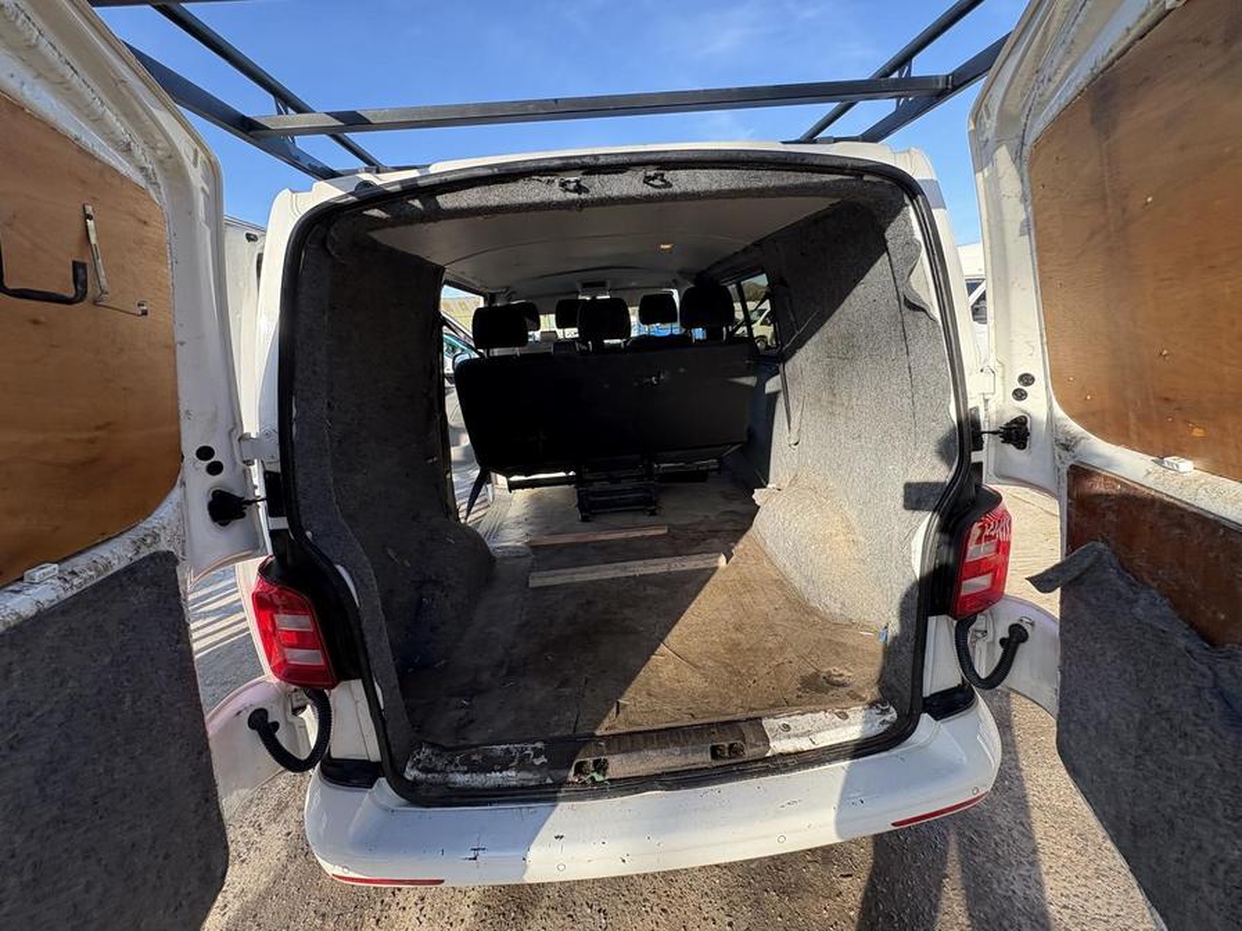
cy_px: 466
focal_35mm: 14
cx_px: 621
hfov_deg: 102.1
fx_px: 502
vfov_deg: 85.7
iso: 64
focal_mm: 2.22
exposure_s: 1/298
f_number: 2.2
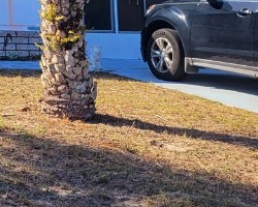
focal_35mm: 104
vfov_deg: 14.2
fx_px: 794
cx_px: -186
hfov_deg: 16.0
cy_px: -70
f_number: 1.8
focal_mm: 5.4
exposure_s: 1/1111
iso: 40
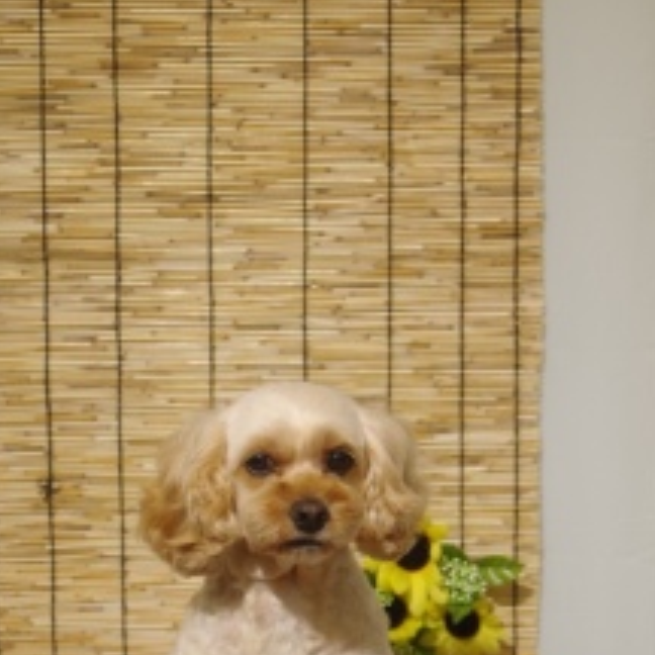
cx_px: 294
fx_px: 2526
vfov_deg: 14.7
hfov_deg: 14.8
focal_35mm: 118
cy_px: 470
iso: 320
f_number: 2.8
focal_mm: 50
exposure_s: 1/125
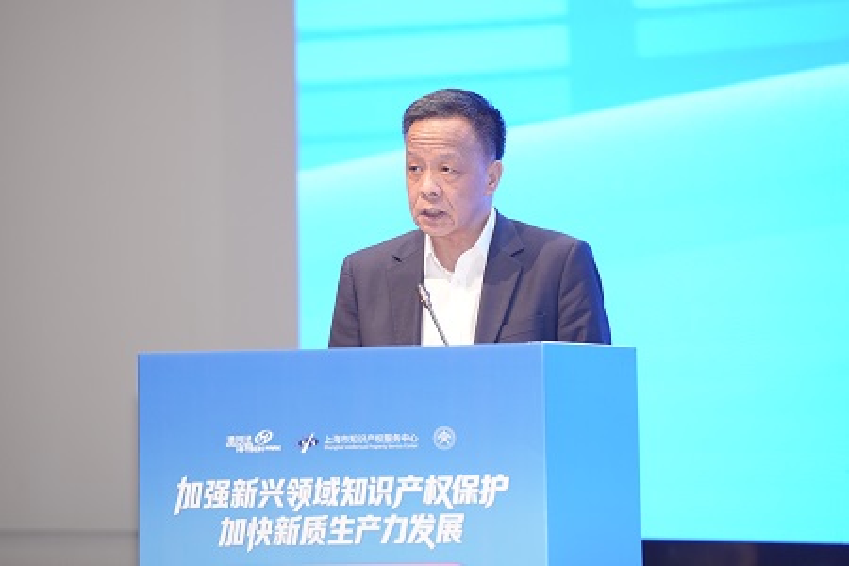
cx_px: 424
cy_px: 283
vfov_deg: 6.6
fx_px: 4905
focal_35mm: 208
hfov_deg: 9.9
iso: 800
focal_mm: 139
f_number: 2.8
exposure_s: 1/160
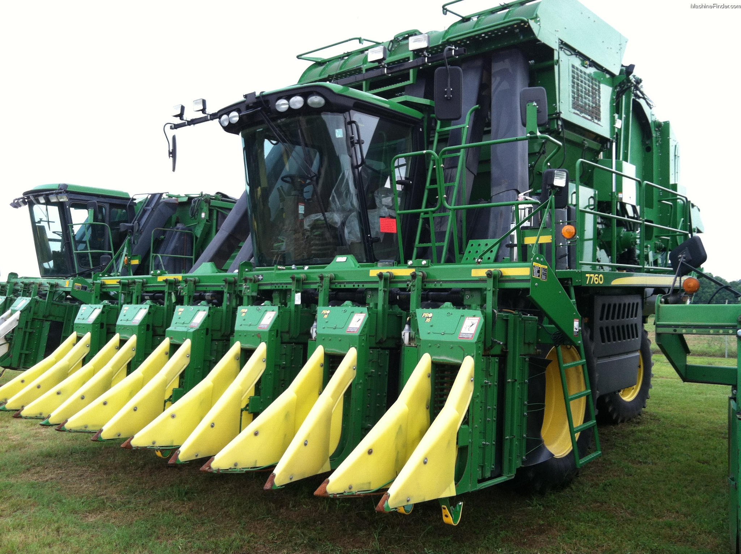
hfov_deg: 52.7
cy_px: 277
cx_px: 370
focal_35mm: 35
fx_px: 748
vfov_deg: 40.6
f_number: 2.8
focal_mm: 3.85
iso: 80
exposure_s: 1/181
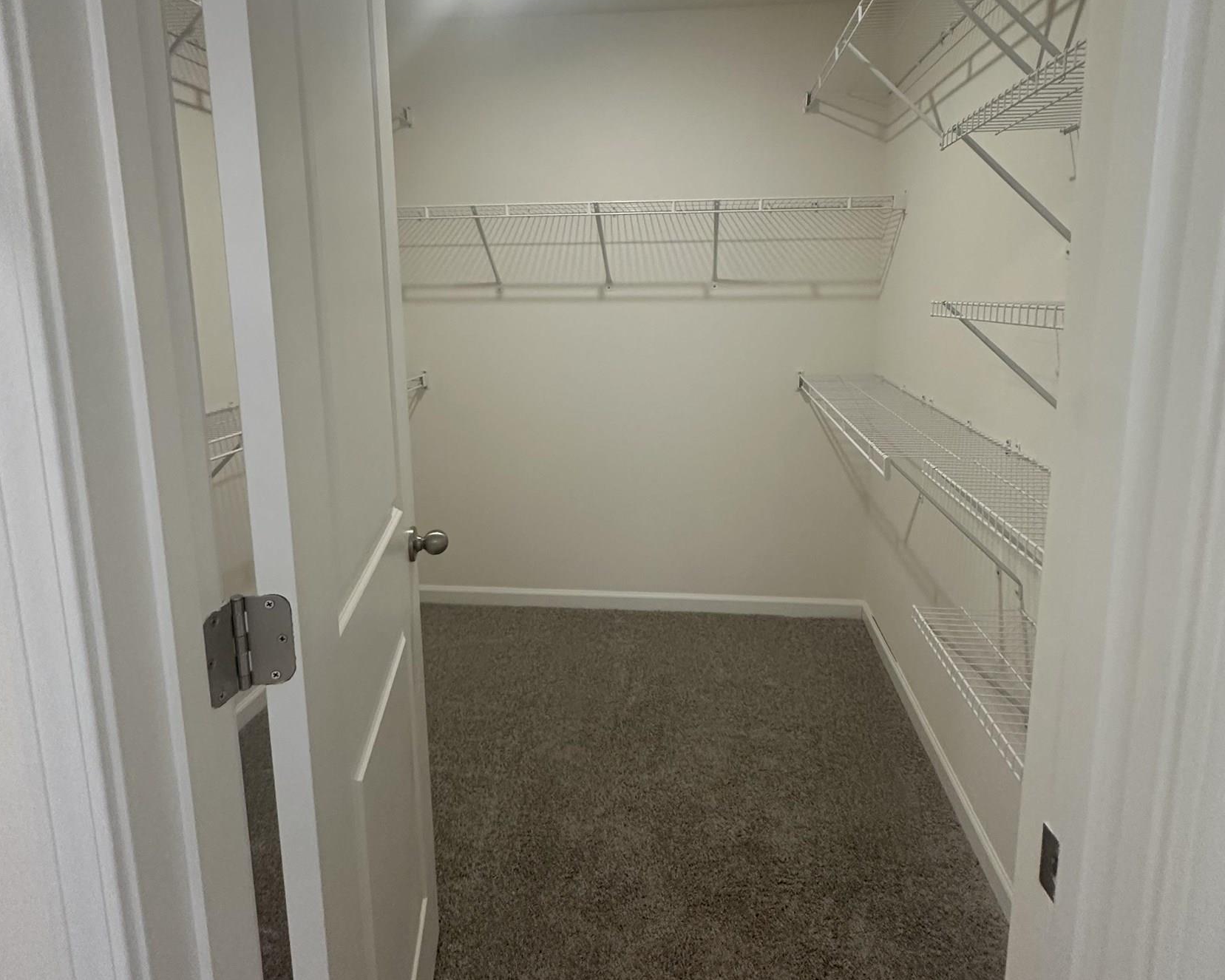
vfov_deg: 70.2
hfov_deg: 83.2
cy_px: 395
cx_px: 634
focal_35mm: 19
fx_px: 689
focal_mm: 2.22
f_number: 2.2
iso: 250
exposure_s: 1/120
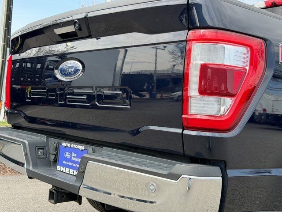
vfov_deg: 30.3
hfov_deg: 39.7
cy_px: 106
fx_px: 391
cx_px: 141
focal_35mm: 48
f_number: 1.78
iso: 100
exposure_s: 1/1149
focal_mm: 6.76
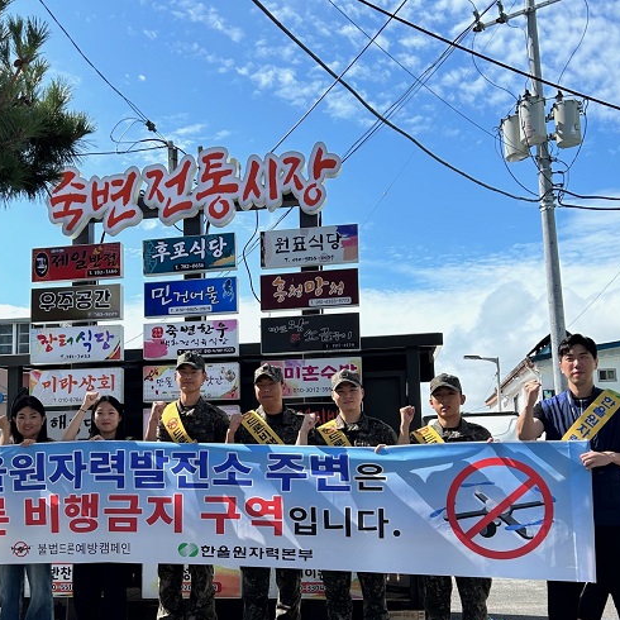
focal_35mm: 40
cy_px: 398
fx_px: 811
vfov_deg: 41.5
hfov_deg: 41.7
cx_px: 252
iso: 50
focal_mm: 5.7
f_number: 1.5
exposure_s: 1/3704
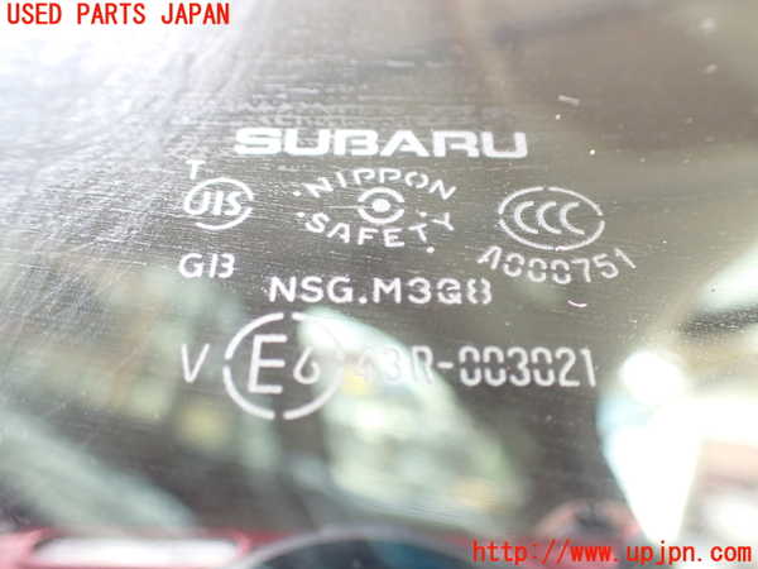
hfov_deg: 56.8
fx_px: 701
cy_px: 284
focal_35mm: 32
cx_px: 379
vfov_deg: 44.2
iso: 500
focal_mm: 5.79
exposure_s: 1/125
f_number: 2.4
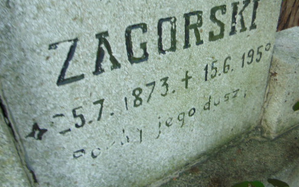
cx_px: 187
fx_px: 285
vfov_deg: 36.2
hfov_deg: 54.7
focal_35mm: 35
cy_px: 77
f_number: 3
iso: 80
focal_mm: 4.5
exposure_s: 1/40
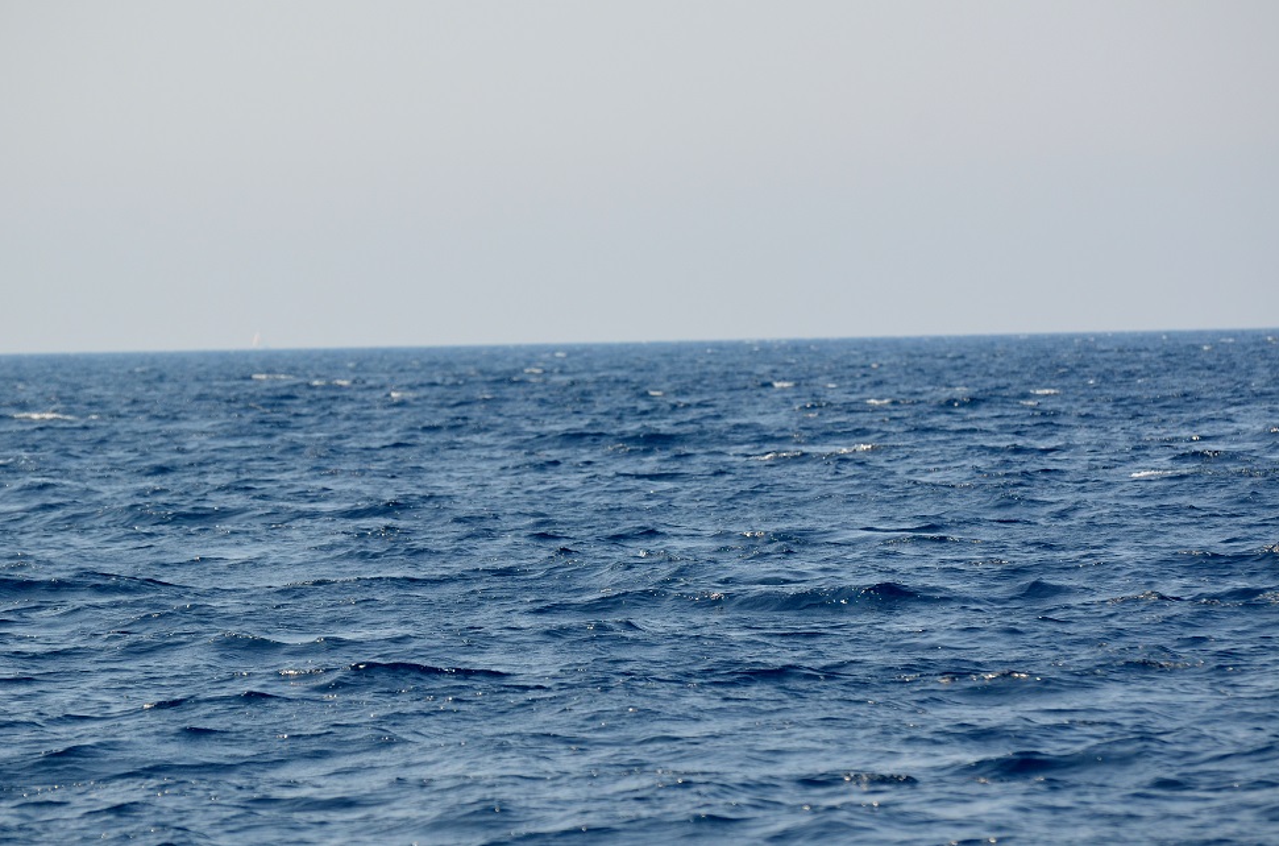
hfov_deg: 7.2
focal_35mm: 286
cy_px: 412
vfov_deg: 4.8
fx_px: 10117
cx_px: 634
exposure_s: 1/2000
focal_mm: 185
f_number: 5.6
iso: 400
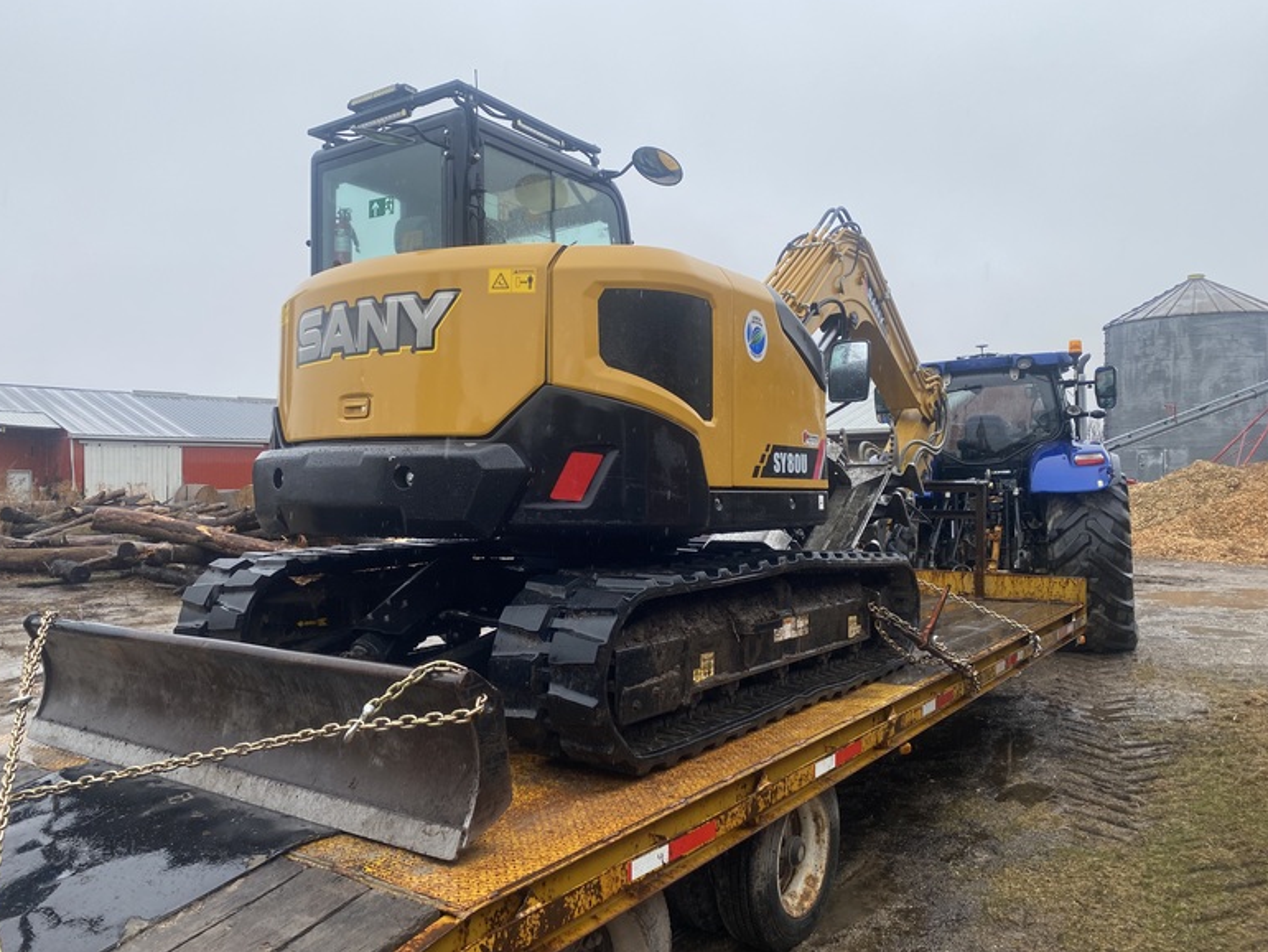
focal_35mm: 27
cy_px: 460
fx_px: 989
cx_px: 611
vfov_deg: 51.4
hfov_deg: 65.3
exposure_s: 1/582
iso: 32
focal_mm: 4.25
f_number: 1.8
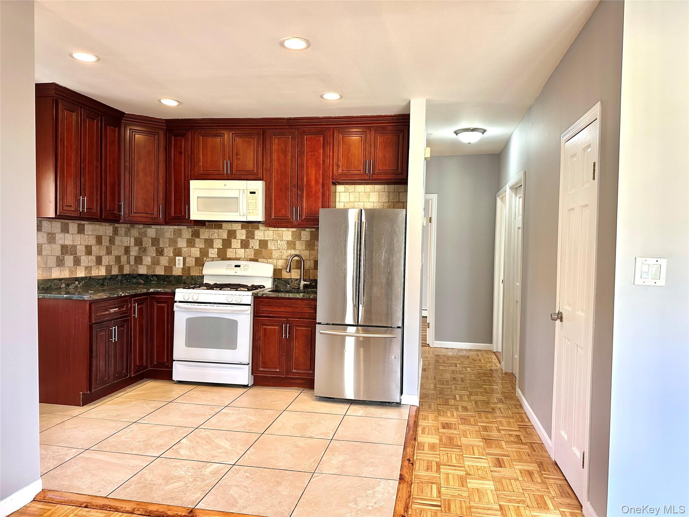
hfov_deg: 71.6
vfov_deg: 56.8
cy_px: 258
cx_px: 344
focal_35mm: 24
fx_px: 478
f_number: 1.78
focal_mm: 6.86
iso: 160
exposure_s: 1/120
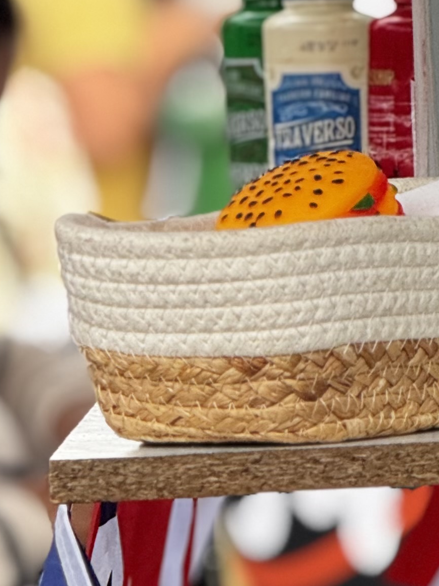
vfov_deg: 4.7
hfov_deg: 3.5
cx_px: -141
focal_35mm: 418
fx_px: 7071
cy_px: 184
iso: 80
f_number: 2.8
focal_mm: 15.66
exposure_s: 1/99
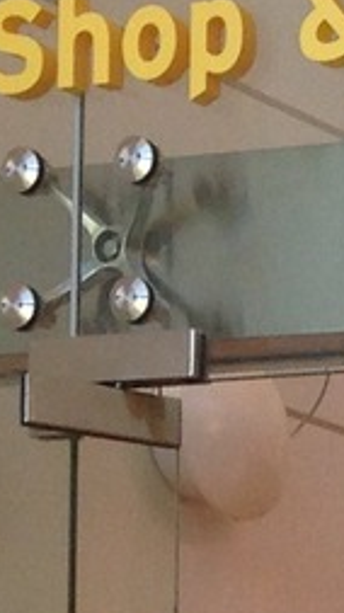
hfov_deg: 4.8
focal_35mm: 232
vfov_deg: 8.9
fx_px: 3768
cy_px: 1124
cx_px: 1347
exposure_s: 1/120
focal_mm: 4.12
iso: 80
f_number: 2.4
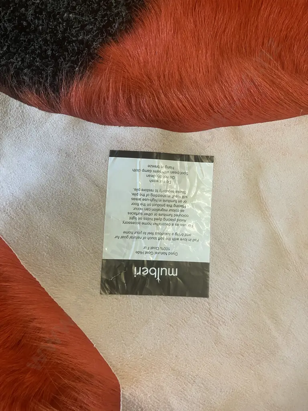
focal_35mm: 28
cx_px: 154
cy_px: 206
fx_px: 332
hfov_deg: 49.7
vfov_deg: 63.4
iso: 100
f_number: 1.8
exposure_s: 1/50
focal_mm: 3.99
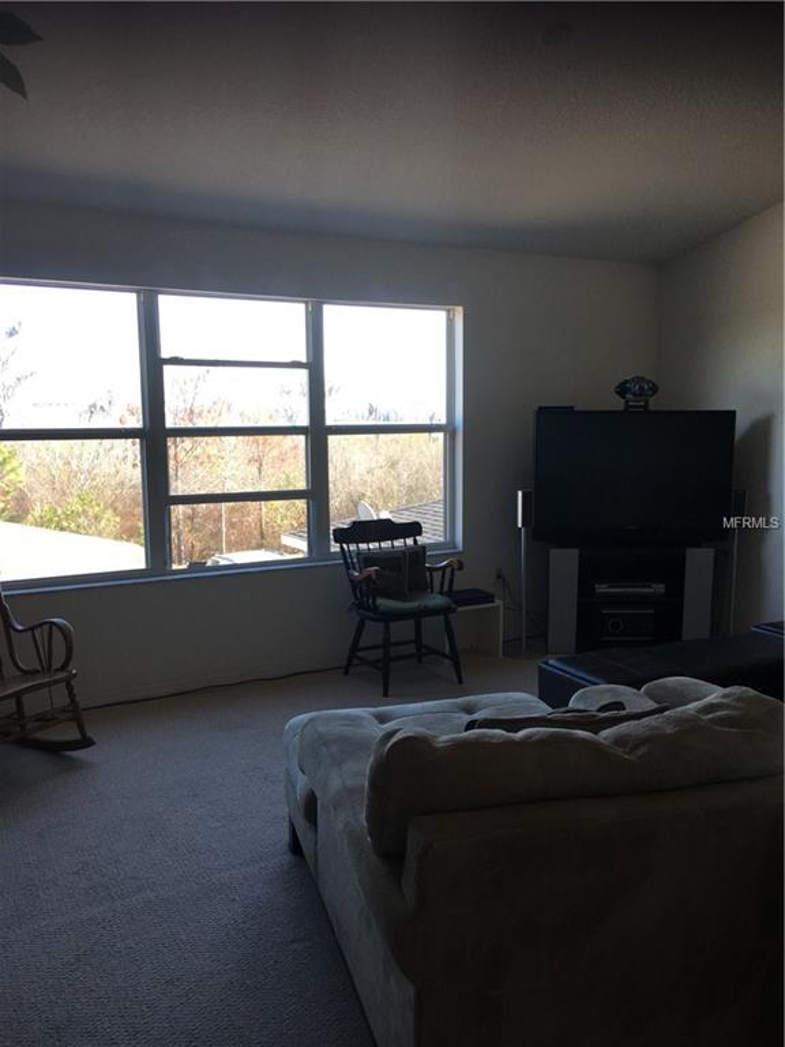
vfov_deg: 61.7
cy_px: 524
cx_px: 392
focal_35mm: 29
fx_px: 877
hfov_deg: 48.2
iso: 40
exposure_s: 1/120
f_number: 2.2
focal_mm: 4.15
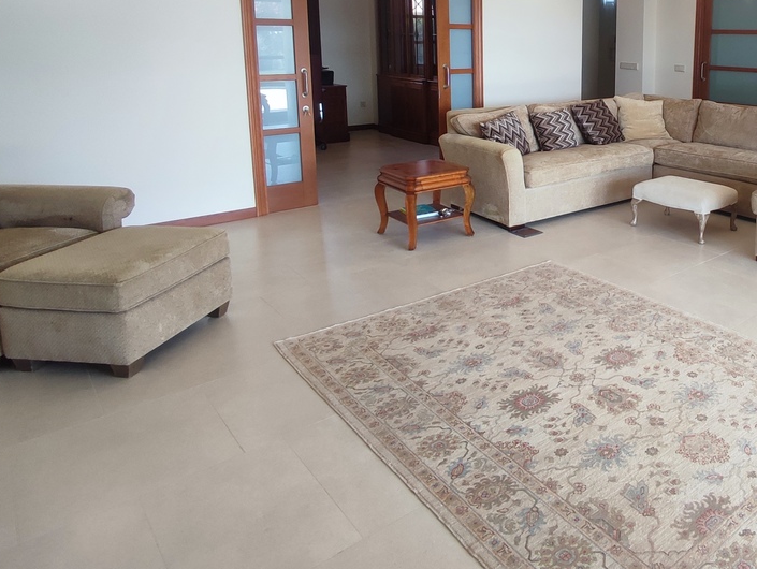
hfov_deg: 57.9
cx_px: 584
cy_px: 147
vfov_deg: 46.7
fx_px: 635
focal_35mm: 29
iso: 126
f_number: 2.2
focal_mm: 1.65
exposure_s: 1/120
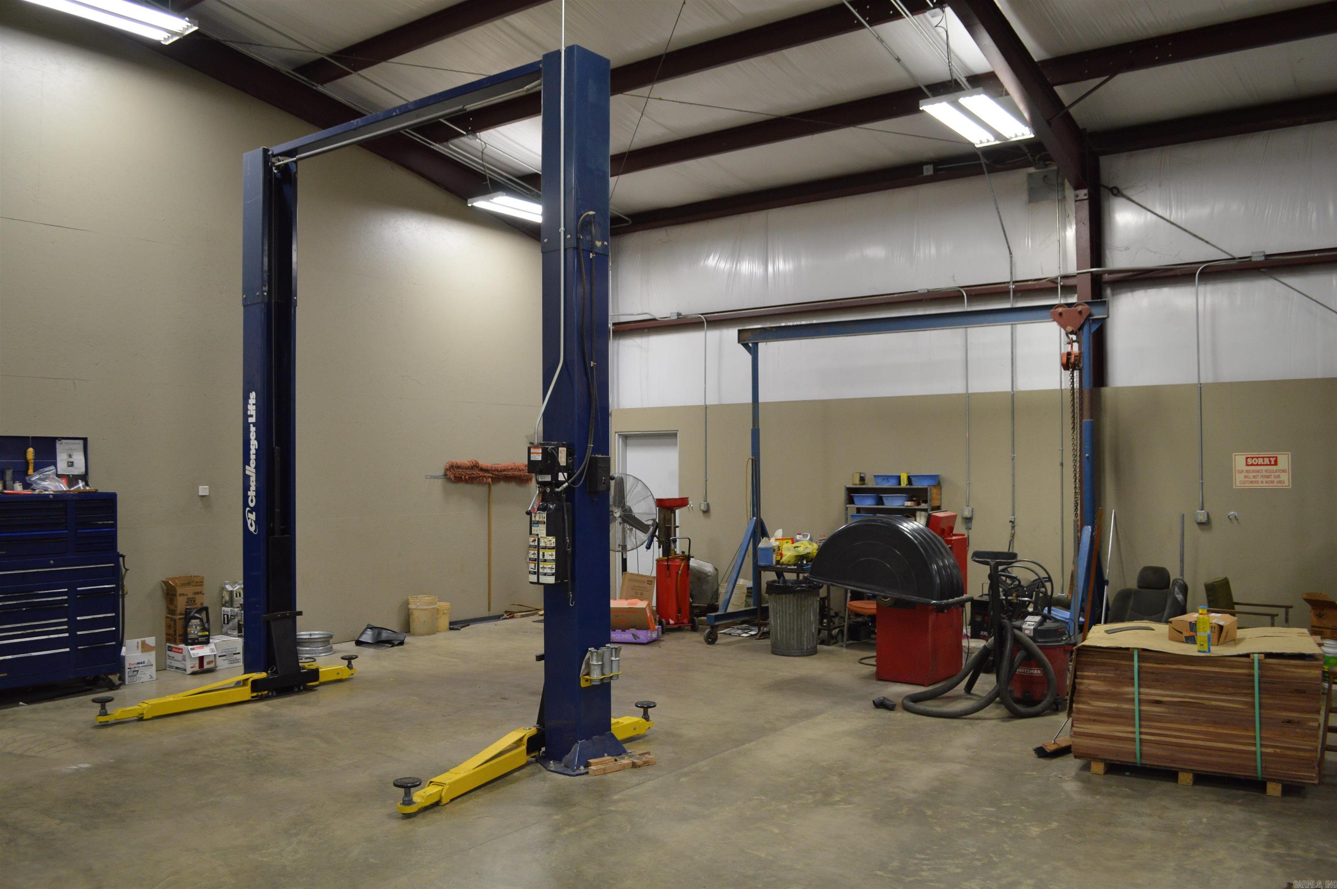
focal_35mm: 27
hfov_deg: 67.4
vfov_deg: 47.8
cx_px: 668
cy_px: 444
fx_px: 1002
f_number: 3.5
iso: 400
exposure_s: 1/60
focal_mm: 18
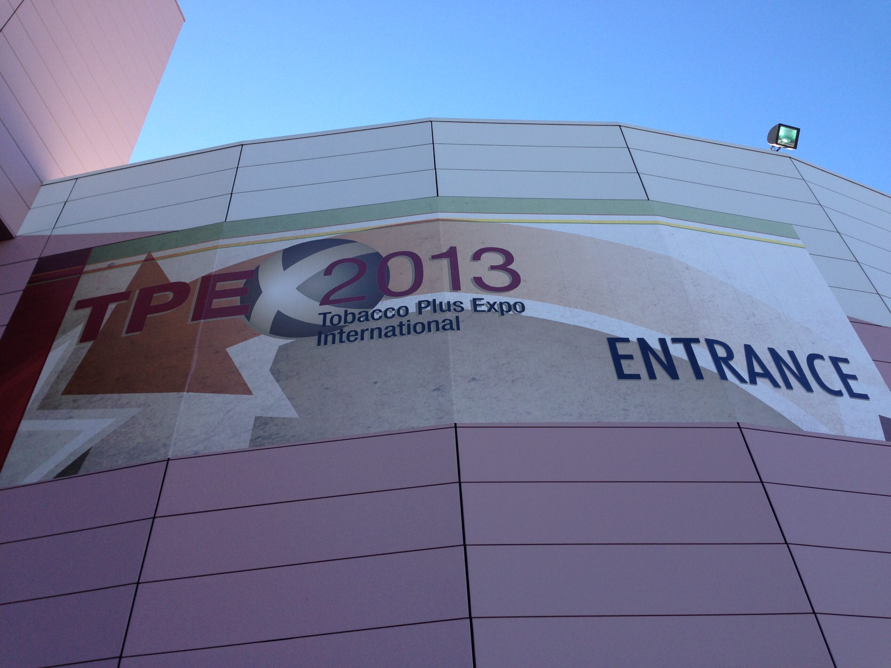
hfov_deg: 55.4
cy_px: 334
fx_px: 849
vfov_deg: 42.9
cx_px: 446
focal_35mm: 33
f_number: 2.4
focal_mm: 4.13
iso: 50
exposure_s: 1/441
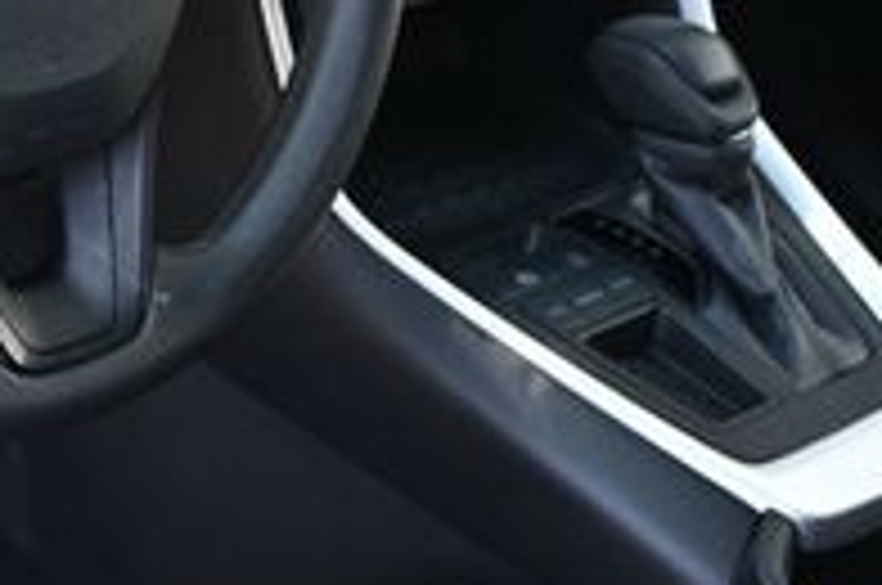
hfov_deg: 20.5
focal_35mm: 98
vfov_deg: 13.8
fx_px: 2397
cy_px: 94
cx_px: 99
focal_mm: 20
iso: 400
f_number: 3.8
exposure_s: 1/125
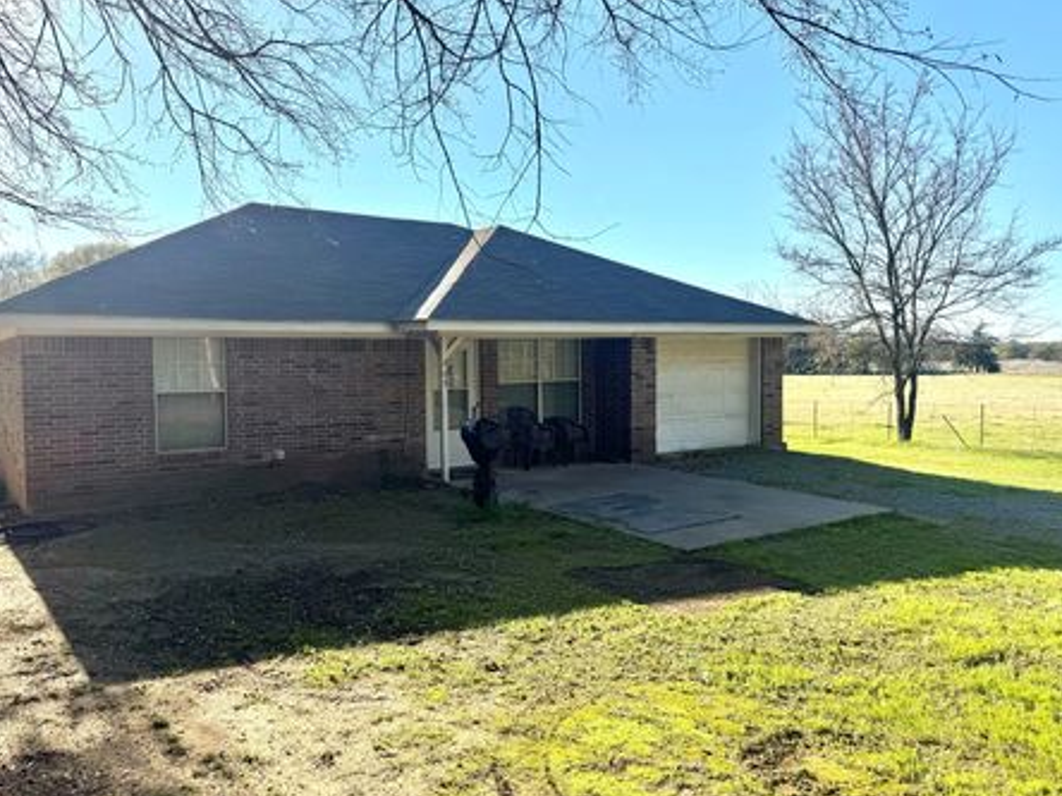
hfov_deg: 65.2
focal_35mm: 27
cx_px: 481
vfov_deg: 51.4
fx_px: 828
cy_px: 403
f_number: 1.78
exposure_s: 1/3802
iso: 80
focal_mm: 6.76
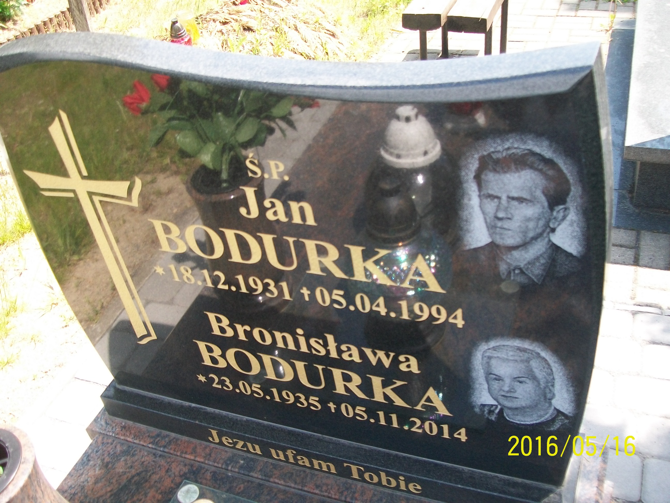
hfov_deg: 51.4
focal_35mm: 36
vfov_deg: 39.7
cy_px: 252
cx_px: 335
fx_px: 697
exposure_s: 1/250
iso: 80
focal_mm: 6
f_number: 2.7
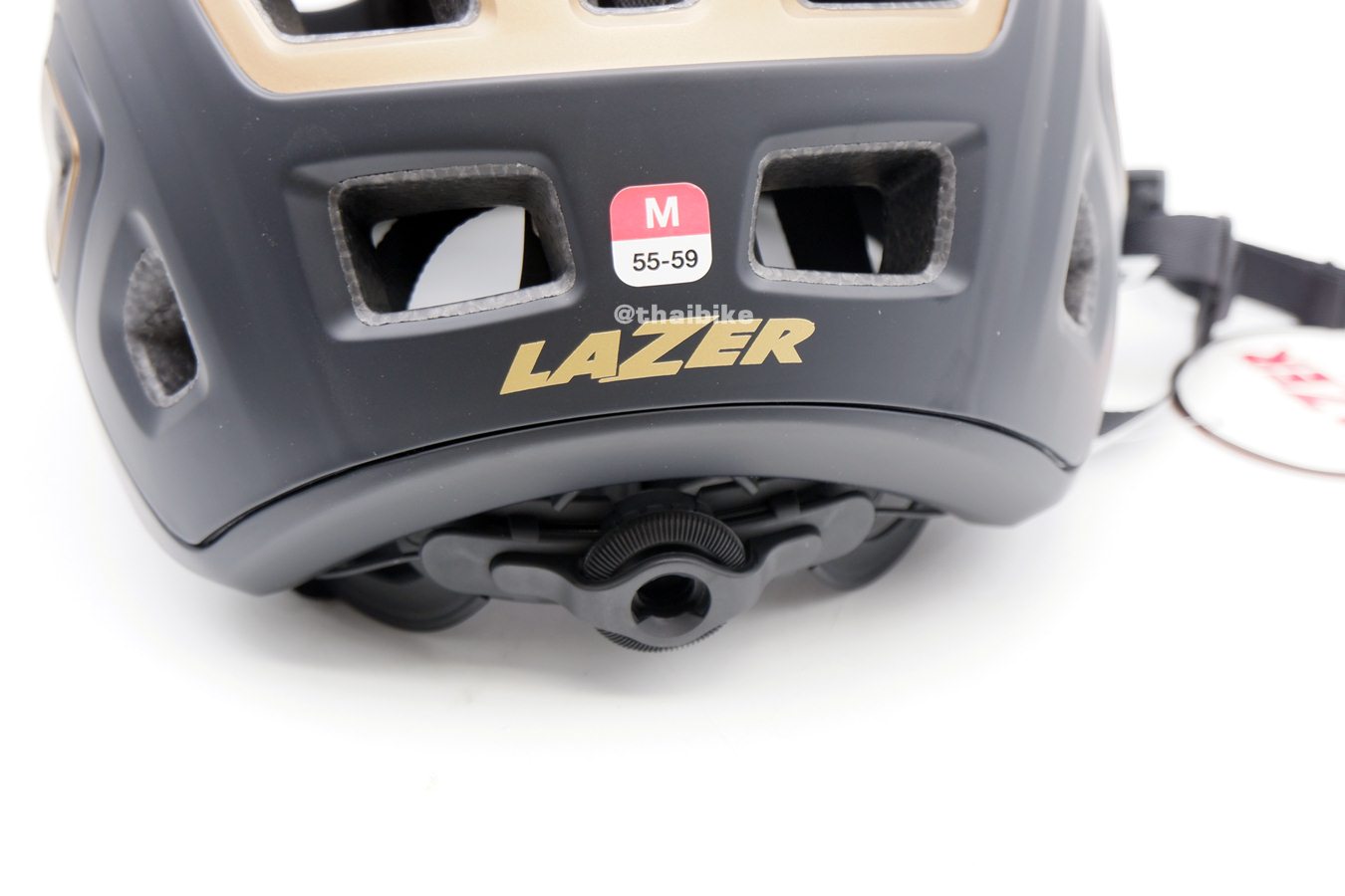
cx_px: 672
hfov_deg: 38.9
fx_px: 1905
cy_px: 448
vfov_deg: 26.5
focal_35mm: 51
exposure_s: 1/50
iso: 500
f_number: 5
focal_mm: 34.3
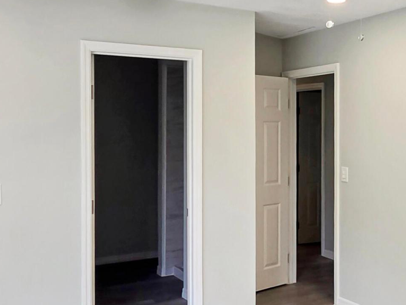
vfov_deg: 35.2
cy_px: 258
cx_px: 273
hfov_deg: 47.0
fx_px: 457
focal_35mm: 39
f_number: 2.2
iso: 50
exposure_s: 1/120
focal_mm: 2.2
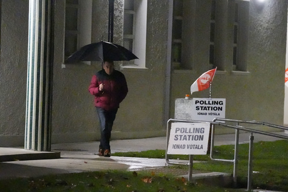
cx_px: 144
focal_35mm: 196
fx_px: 1569
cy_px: 96
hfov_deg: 10.5
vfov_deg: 7.0
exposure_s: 1/500
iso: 51200
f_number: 2.8
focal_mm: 131
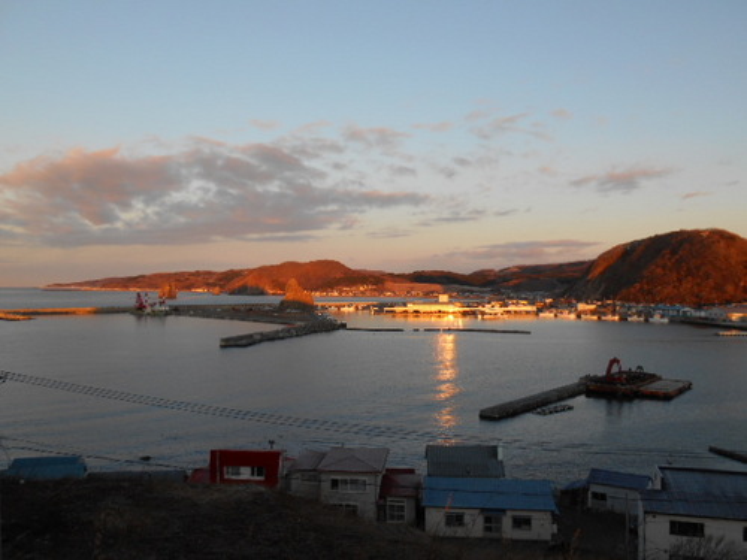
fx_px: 669
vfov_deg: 45.4
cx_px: 374
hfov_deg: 58.4
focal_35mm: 31
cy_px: 280
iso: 80
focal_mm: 5.5
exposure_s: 1/125
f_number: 3.6
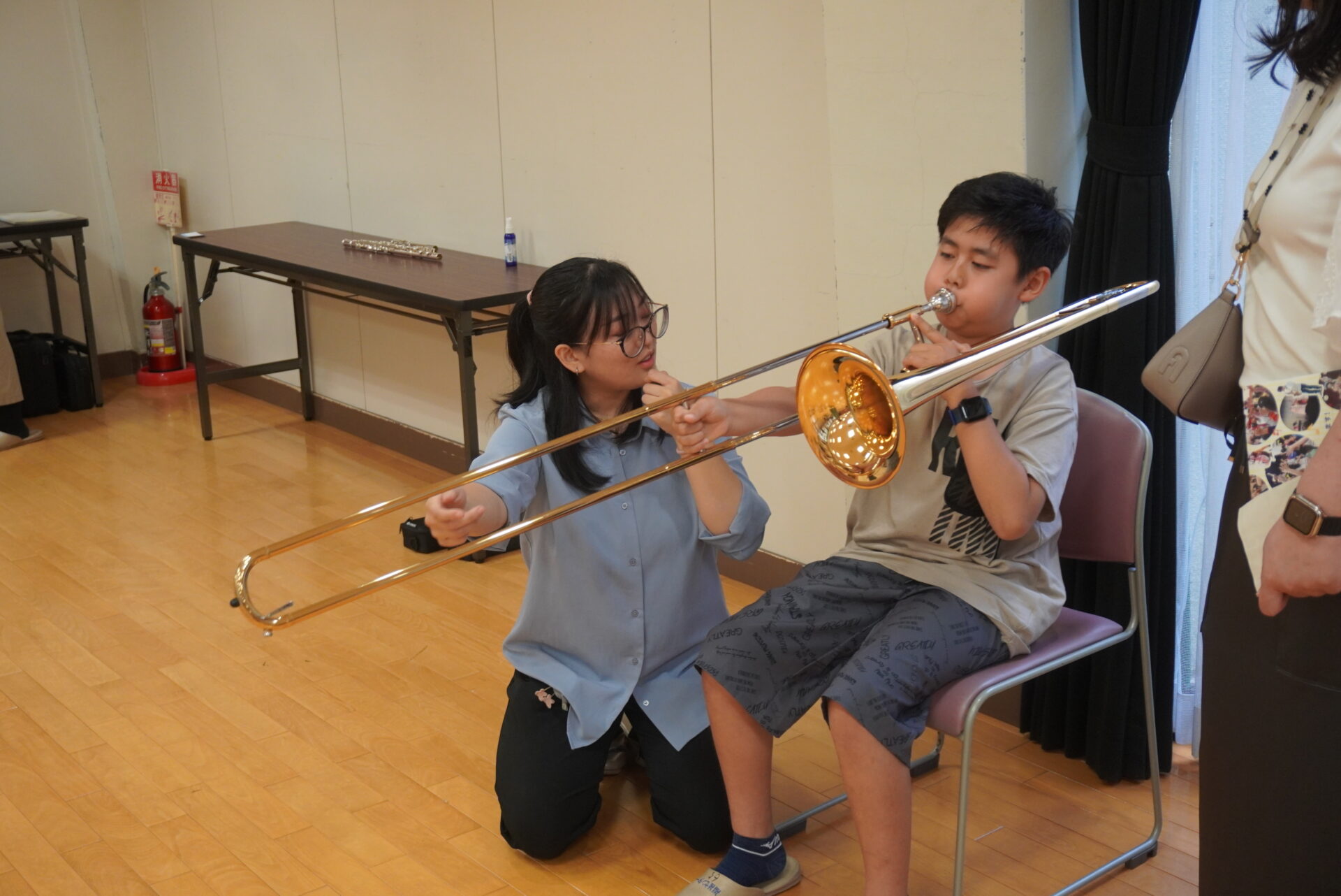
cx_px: 670
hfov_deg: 46.4
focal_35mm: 42
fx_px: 1565
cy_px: 448
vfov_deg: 31.9
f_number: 4.5
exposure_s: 1/160
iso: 1250
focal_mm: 28
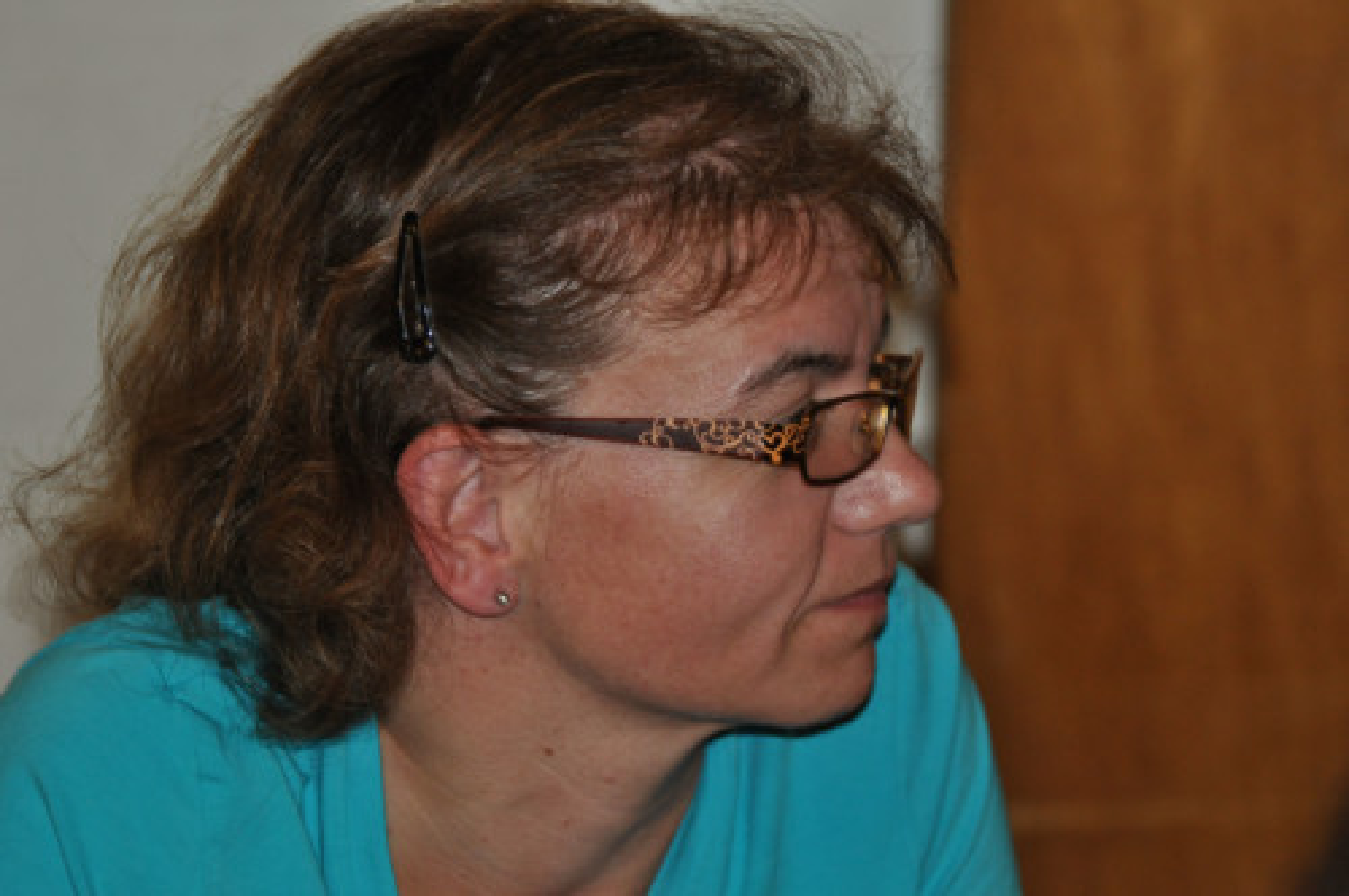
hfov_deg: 13.7
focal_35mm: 150
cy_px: 448
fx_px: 5613
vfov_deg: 9.1
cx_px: 674
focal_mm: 100
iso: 800
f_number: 4.5
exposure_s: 1/60
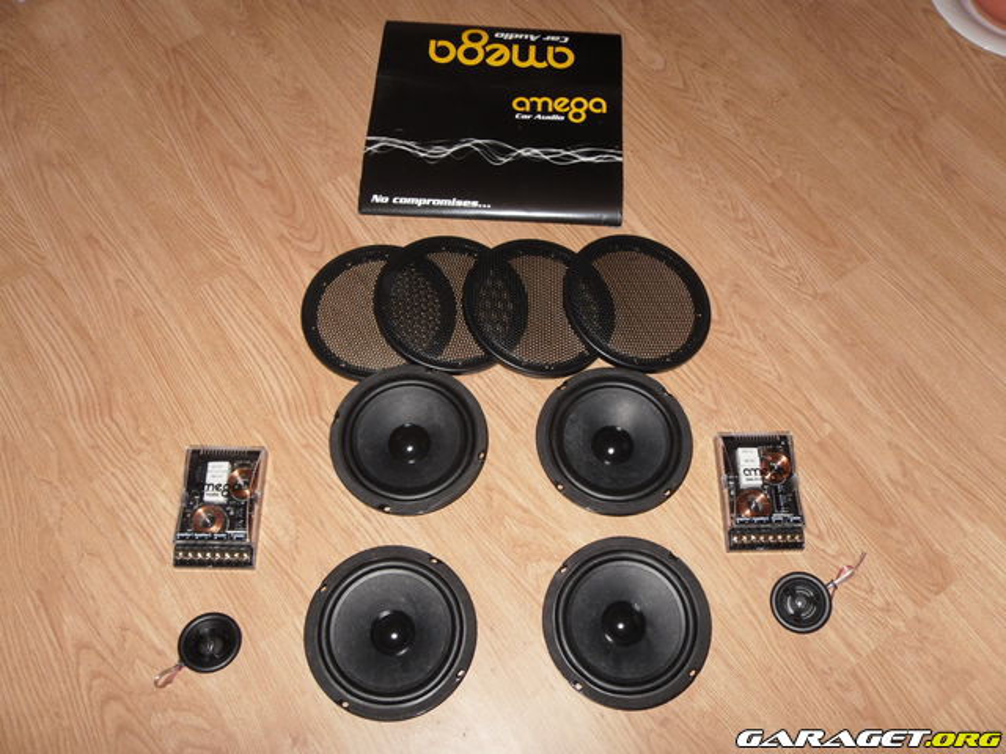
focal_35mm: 35
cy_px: 377
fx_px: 1017
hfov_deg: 52.6
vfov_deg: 40.7
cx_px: 503
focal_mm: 6.3
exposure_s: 1/45
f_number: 3.5
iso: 80
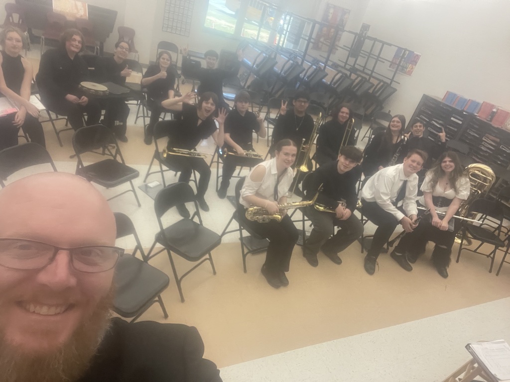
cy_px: 191
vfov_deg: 58.9
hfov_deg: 73.9
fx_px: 339
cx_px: 255
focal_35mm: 23
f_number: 2.2
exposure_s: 1/60
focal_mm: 2.71
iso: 320
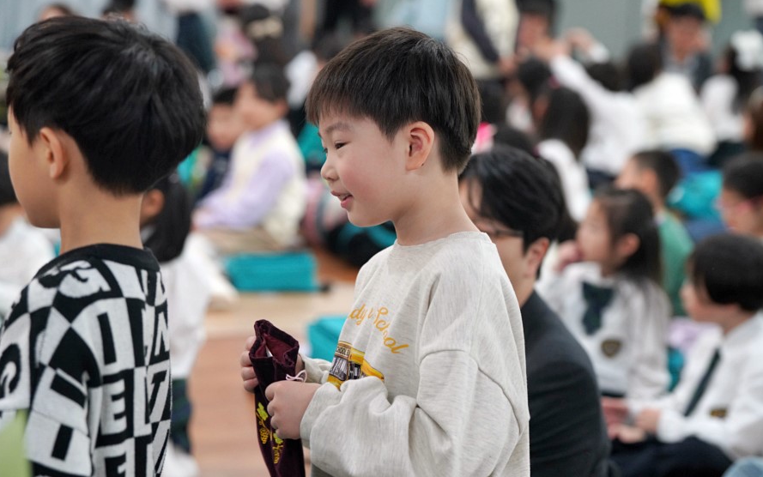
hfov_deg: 21.4
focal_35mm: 97
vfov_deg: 13.5
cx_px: 383
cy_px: 254
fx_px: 2017
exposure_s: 1/160
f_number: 4
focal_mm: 94
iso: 1600
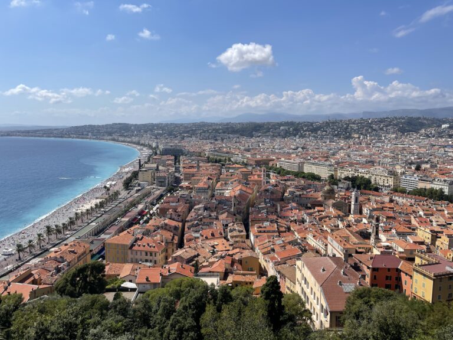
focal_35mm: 26
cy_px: 170
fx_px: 340
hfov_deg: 67.3
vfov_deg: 53.1
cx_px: 226
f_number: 1.6
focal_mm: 4.2
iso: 32
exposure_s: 1/5291
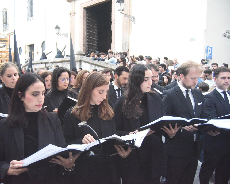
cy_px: 91
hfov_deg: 54.0
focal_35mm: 33
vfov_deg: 44.5
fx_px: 225
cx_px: 96
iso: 12800
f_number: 6.3
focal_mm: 29
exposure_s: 1/125
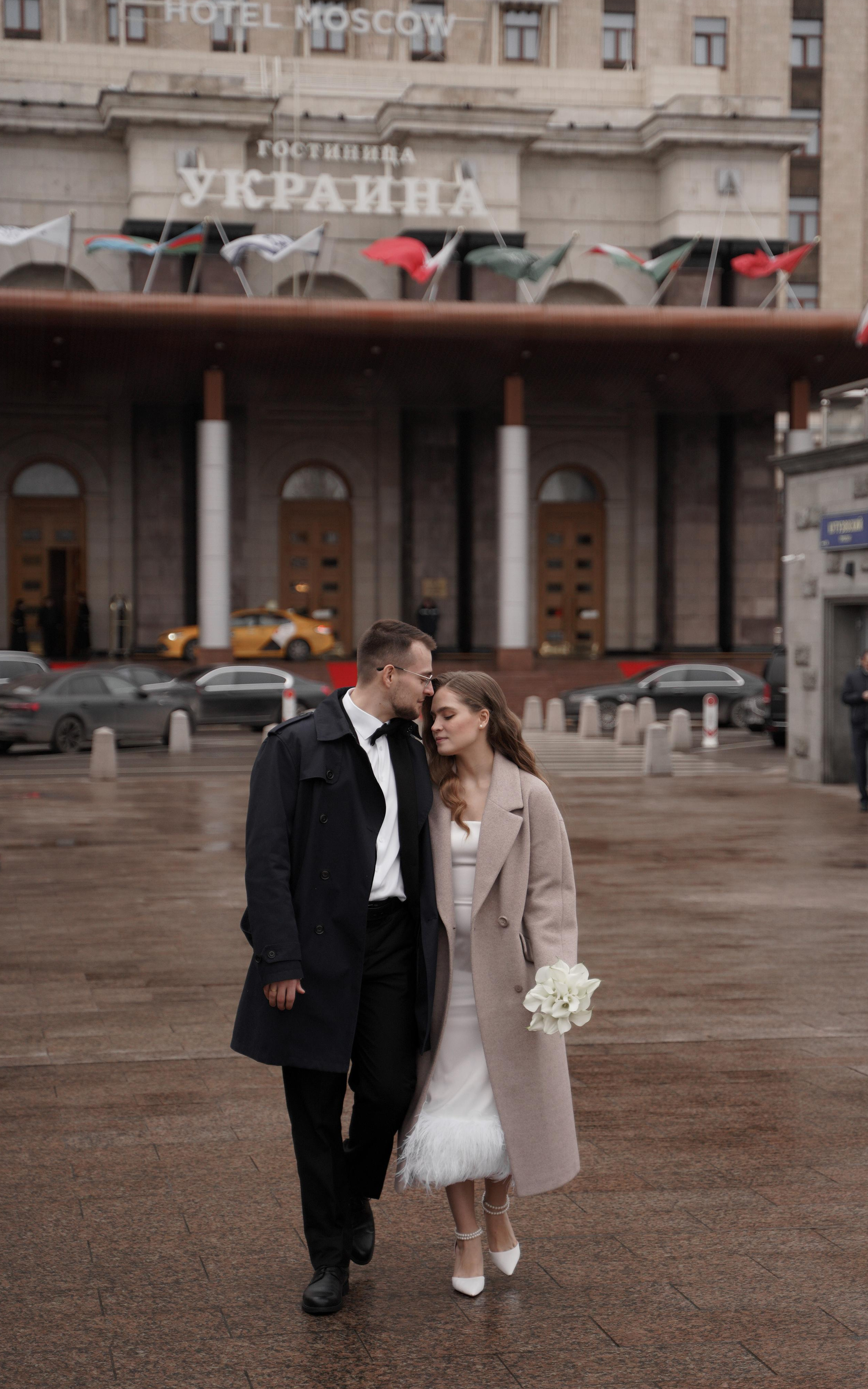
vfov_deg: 31.5
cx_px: 466
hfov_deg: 20.0
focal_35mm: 65
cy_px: 687
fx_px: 2460
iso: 400
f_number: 2.8
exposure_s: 1/800
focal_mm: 63
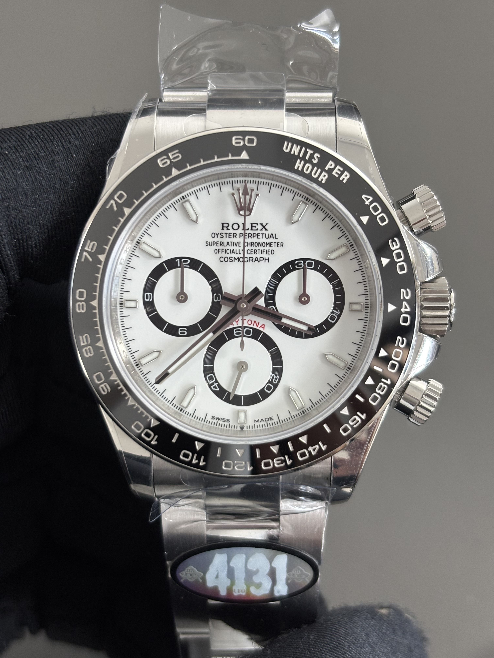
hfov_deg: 28.0
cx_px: 247
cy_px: 329
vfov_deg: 36.8
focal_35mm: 52
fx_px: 989
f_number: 1.6
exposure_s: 1/50
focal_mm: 5.96
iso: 40
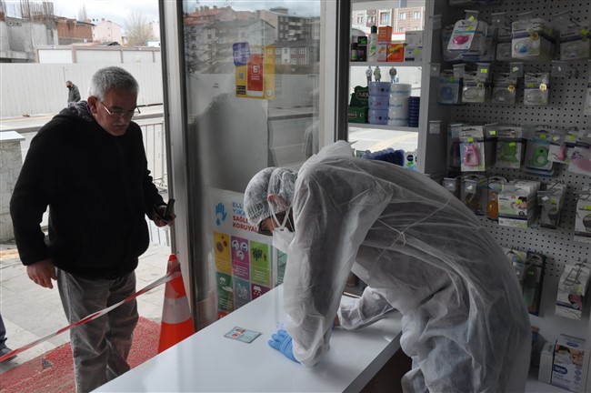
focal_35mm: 32
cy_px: 196
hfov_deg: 59.5
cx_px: 296
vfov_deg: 41.6
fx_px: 517
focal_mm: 21
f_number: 13
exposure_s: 1/160
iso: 1000
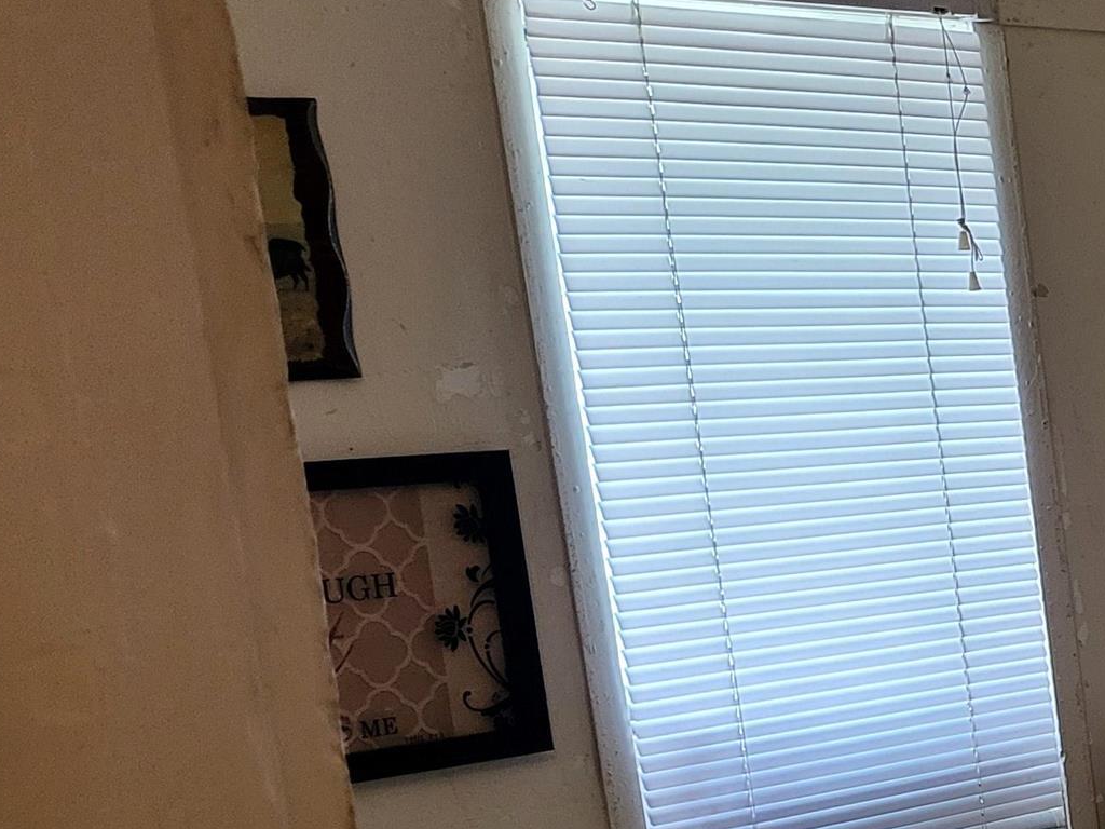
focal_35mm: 72
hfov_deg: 22.6
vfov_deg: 20.0
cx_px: 1609
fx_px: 2298
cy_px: 752
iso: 400
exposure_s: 1/40
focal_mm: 5
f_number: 1.8
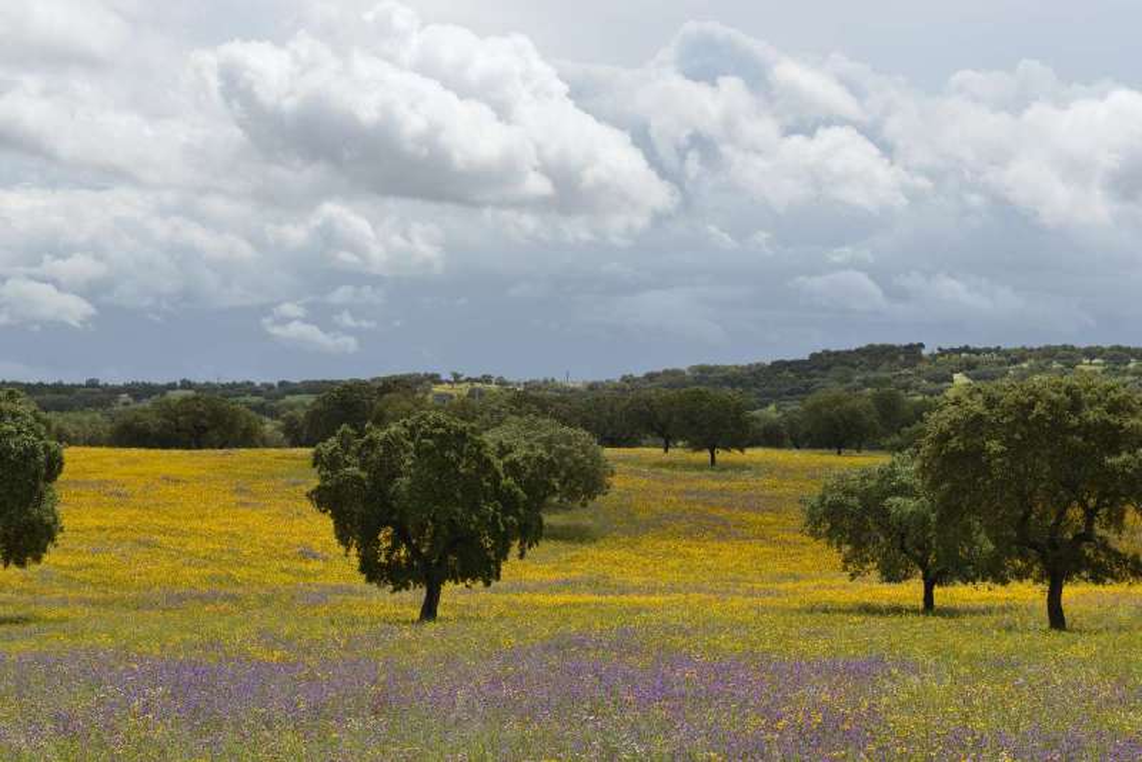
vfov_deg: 19.5
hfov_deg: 28.8
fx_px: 2221
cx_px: 571
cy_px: 381
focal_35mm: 70
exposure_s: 1/250
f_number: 11
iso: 125
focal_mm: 70
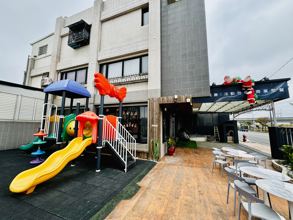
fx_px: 119
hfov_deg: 102.1
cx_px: 146
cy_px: 110
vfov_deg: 85.7
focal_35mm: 14
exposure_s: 1/485
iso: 40
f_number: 2.2
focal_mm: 2.22
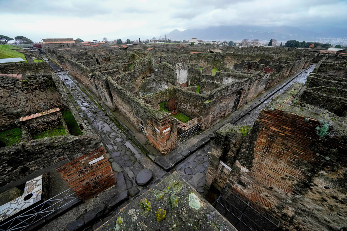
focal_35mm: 12
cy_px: 116
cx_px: 174
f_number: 8
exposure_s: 1/160
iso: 3200
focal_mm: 12
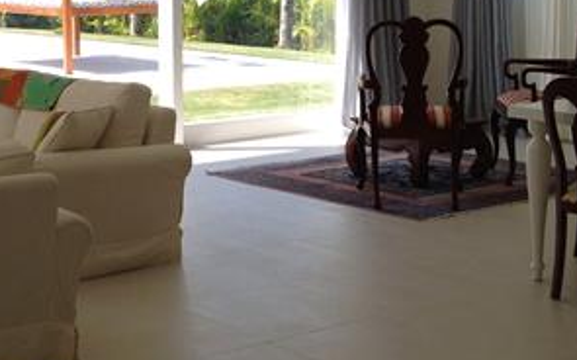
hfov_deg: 23.4
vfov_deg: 14.8
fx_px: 1383
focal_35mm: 88
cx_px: 164
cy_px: 79
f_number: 2.4
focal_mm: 4.28
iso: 50
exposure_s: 1/681
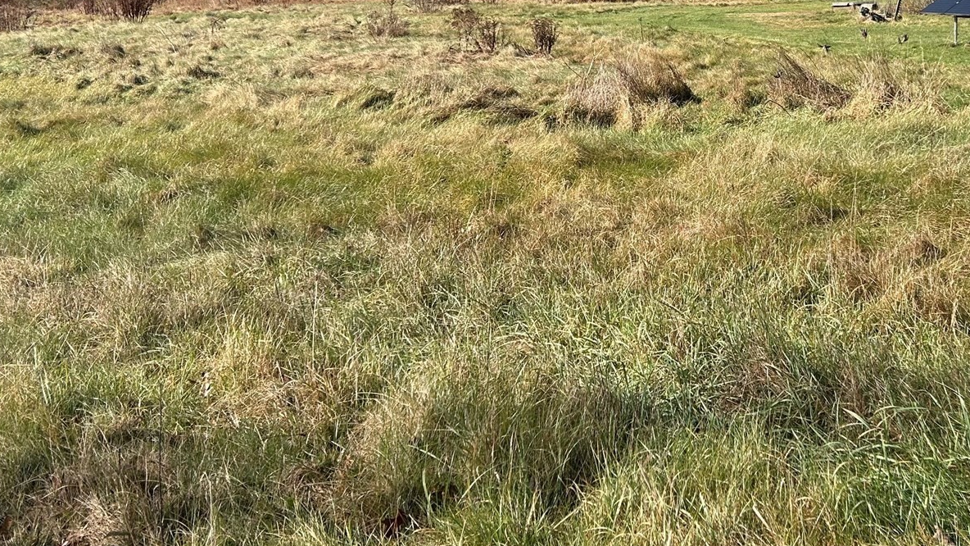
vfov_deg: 23.5
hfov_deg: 40.9
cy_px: 17
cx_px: 725
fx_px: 1260
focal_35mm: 49
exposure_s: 1/2353
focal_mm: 5.7
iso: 50
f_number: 1.5
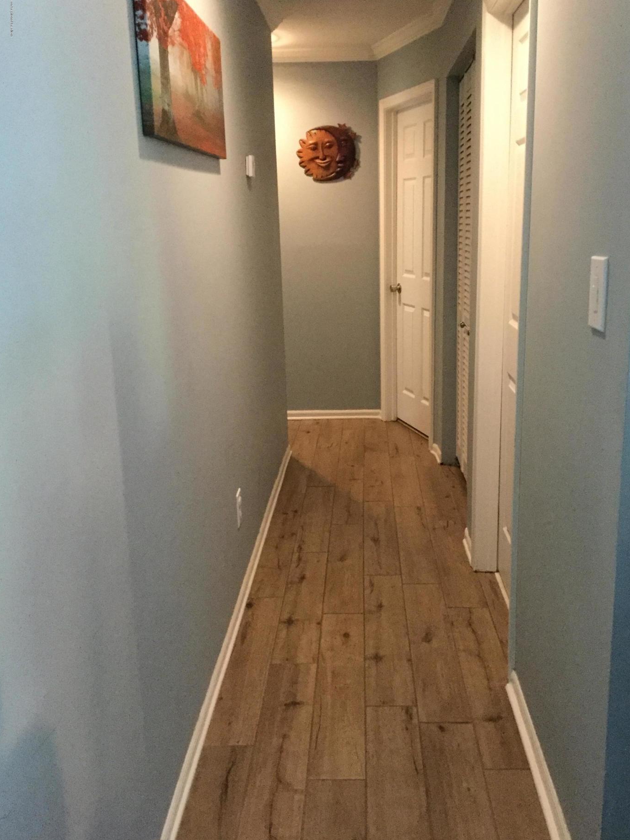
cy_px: 423
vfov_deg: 54.0
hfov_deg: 41.8
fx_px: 825
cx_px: 336
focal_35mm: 34
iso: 250
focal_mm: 3.3
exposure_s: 1/15
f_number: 2.4
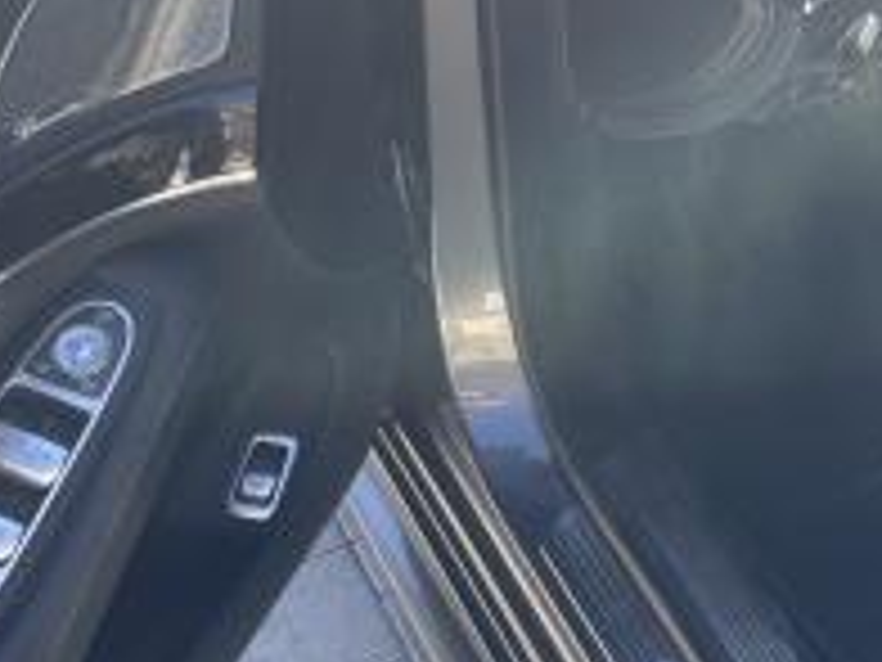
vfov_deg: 21.5
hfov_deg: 25.5
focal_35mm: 67
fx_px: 1707
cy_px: 90
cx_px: 1102
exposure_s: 1/274
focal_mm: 4.2
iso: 32
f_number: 1.6
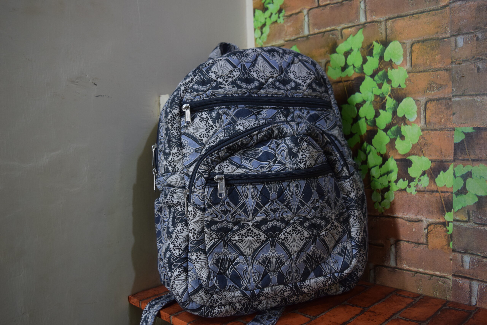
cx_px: 244
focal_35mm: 33
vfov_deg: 40.0
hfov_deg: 57.2
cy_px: 162
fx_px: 446
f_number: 4
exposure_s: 1/60
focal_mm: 22
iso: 720
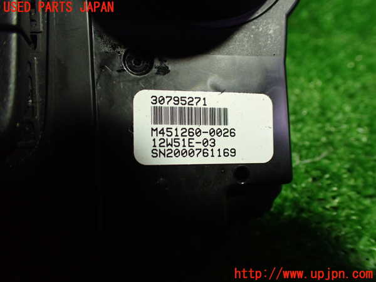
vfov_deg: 46.8
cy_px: 141
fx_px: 326
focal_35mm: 30
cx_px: 188
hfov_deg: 60.0
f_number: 2.3
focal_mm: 5.4
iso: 640
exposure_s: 1/125
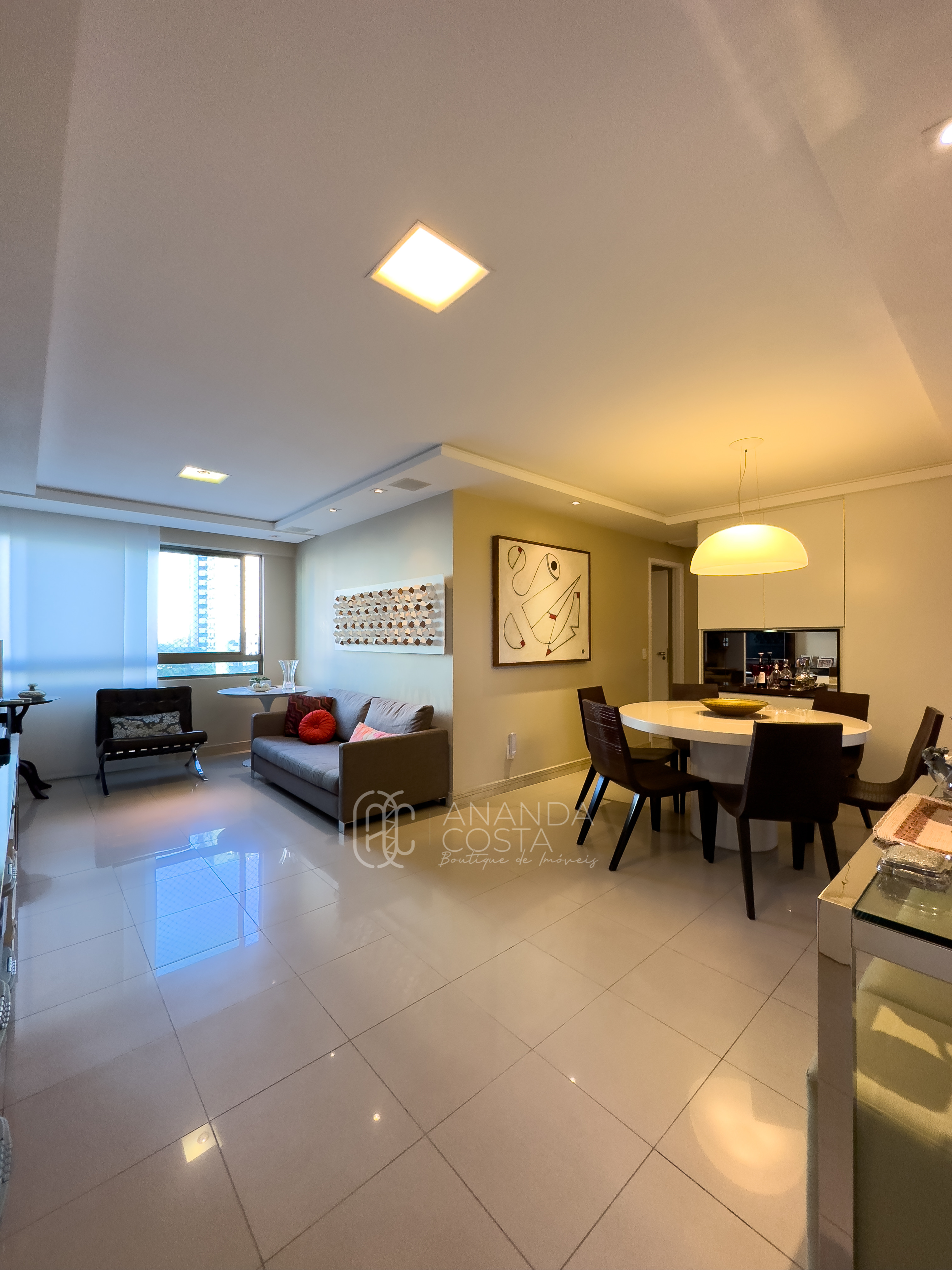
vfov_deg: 102.1
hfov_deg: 85.7
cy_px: 635
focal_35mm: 14
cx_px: 476
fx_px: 513
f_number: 2.2
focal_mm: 2.22
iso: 320
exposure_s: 1/120
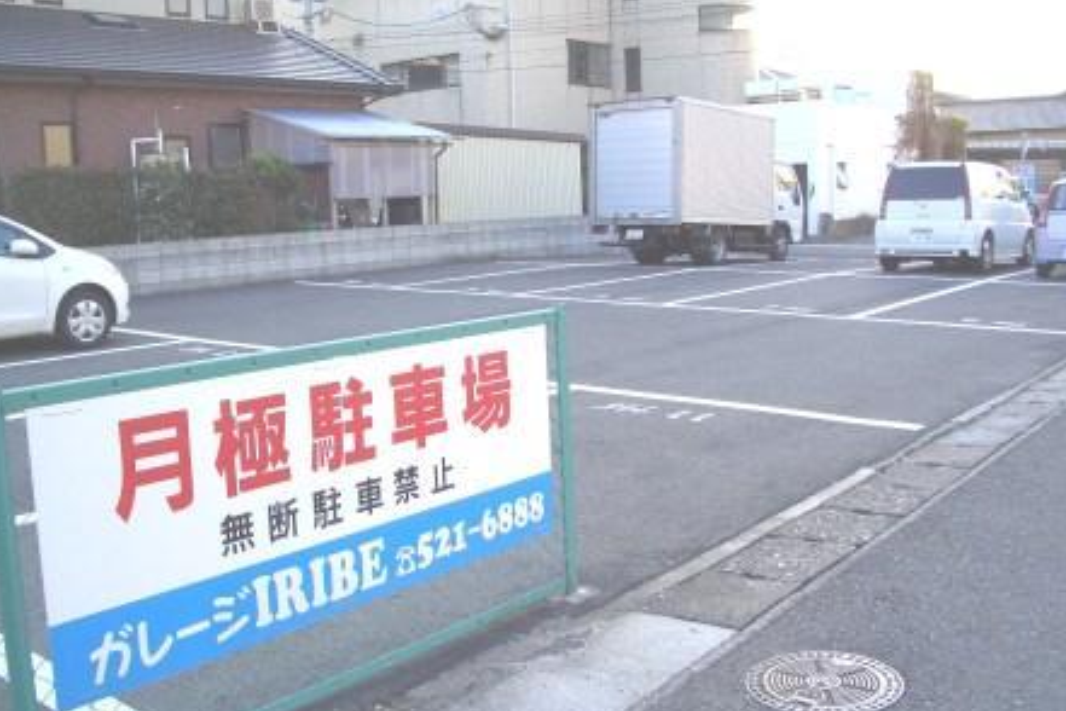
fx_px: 1096
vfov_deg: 35.9
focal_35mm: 37
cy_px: 360
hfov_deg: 51.9
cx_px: 527
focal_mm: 5.8
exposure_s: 1/100
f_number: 4.3
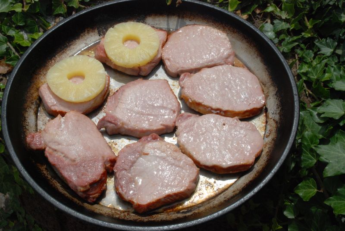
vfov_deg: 22.7
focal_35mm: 60
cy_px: 116
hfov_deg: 33.4
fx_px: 576
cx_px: 172
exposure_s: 1/640
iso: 400
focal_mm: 40
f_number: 13
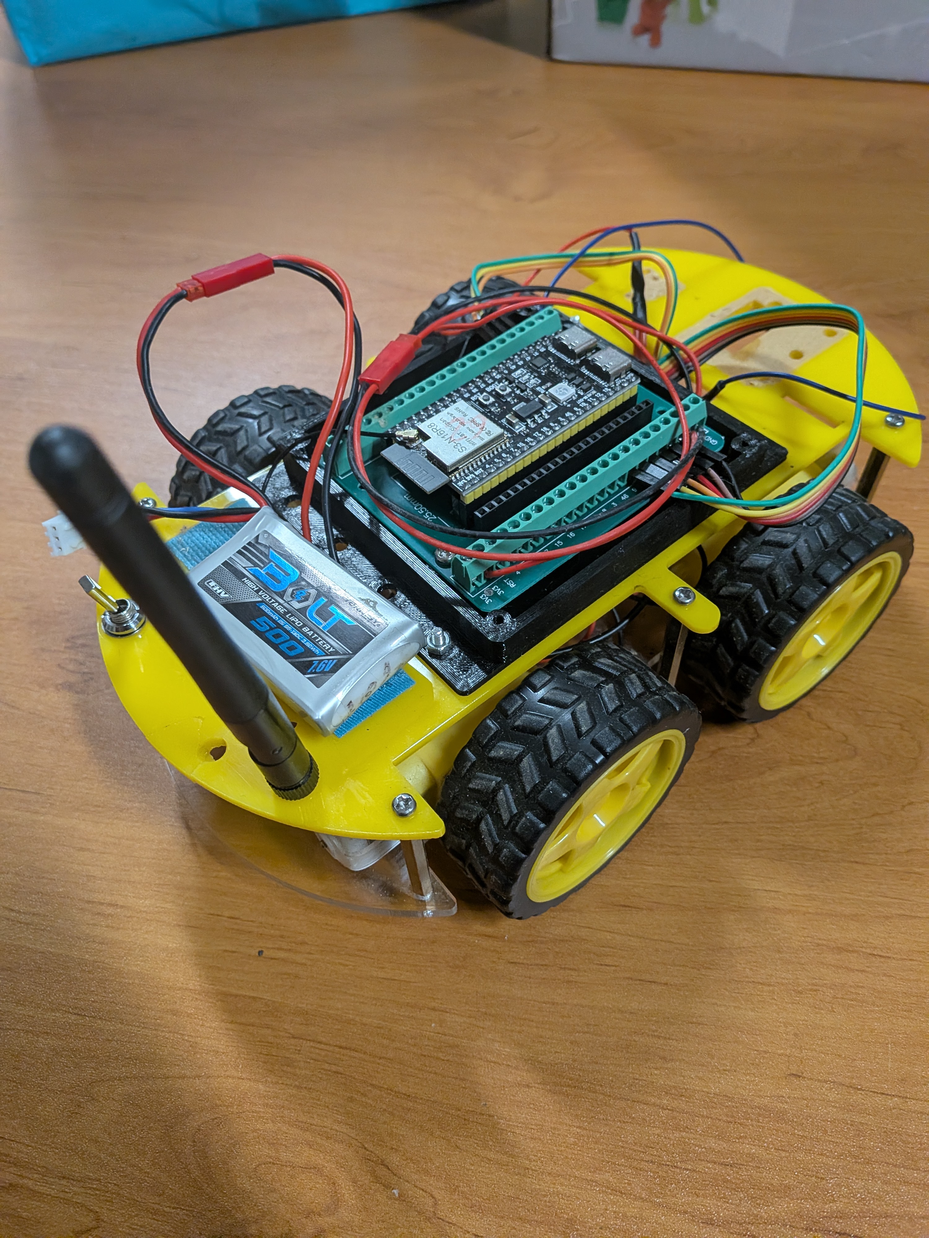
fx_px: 859
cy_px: 619
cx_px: 464
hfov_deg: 56.8
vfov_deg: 71.6
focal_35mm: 24
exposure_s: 1/100
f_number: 1.7
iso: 377
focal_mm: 4.53
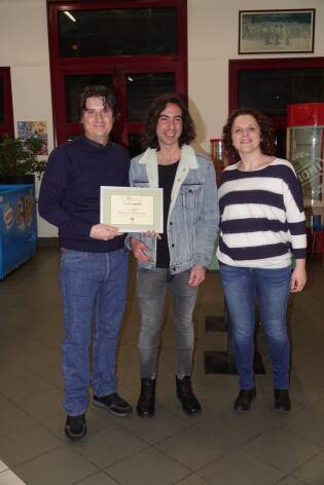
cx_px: 162
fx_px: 526
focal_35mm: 39
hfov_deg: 34.2
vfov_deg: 49.5
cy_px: 242
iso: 400
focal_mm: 14.16
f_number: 3.2
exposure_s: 1/40
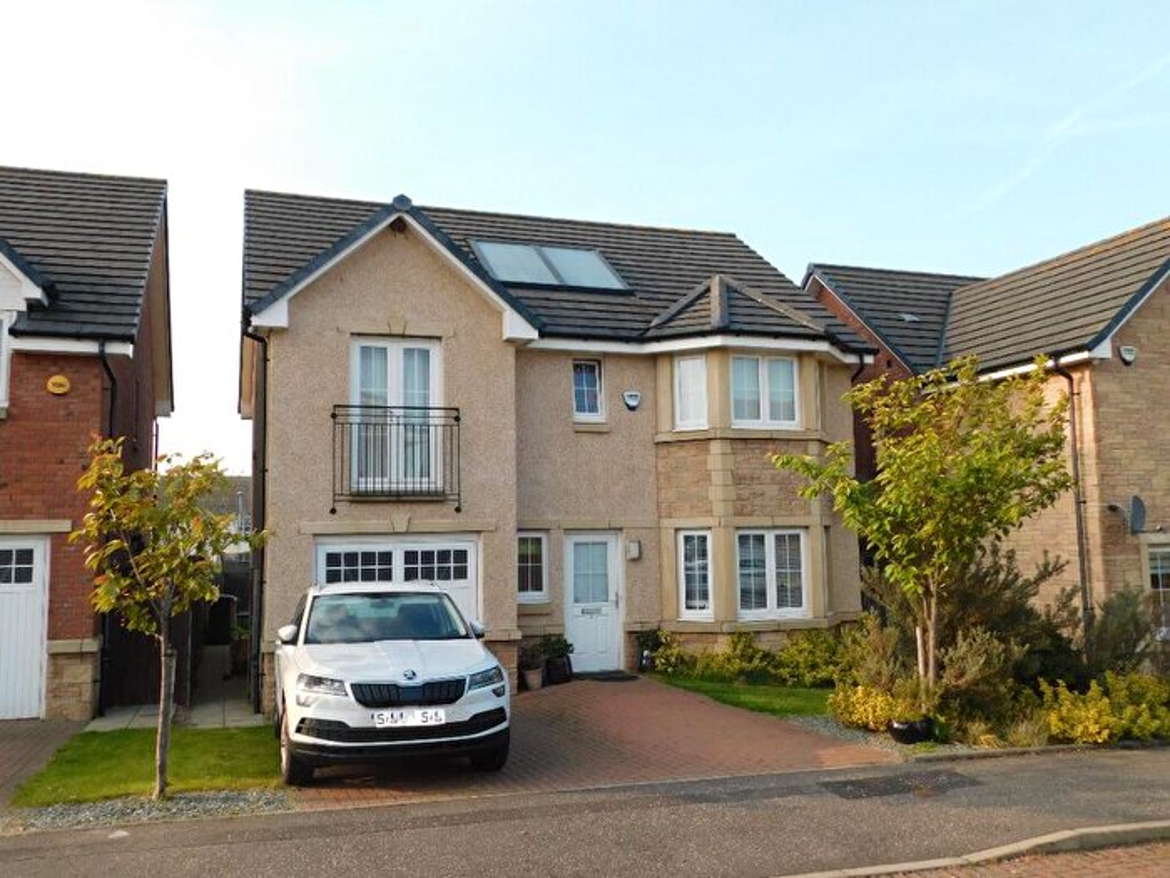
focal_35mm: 30
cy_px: 439
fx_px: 1014
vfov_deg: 46.8
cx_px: 585
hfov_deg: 60.0
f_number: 3.2
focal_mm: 5.3
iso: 125
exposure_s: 1/400
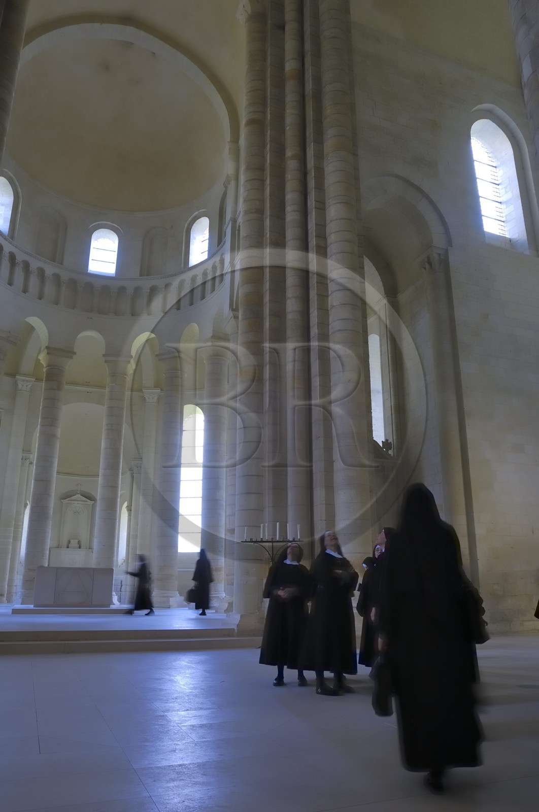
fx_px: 574
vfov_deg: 70.5
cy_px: 406
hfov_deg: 50.3
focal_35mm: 26
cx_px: 270
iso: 100
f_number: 8
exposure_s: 1/4
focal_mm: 17
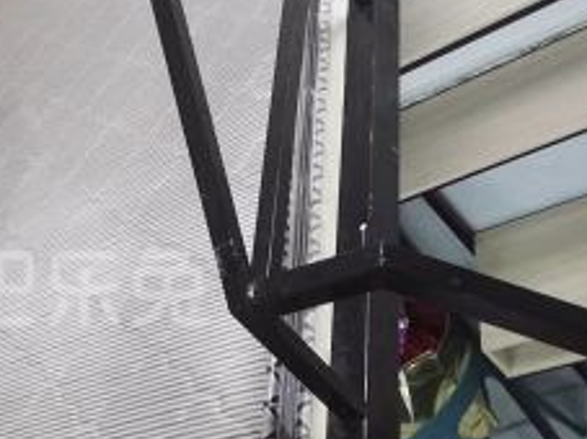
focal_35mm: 60
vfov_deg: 24.4
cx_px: 3
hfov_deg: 30.0
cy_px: 261
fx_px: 1017
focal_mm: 1.78
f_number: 2.4
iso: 200
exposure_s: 1/33.3
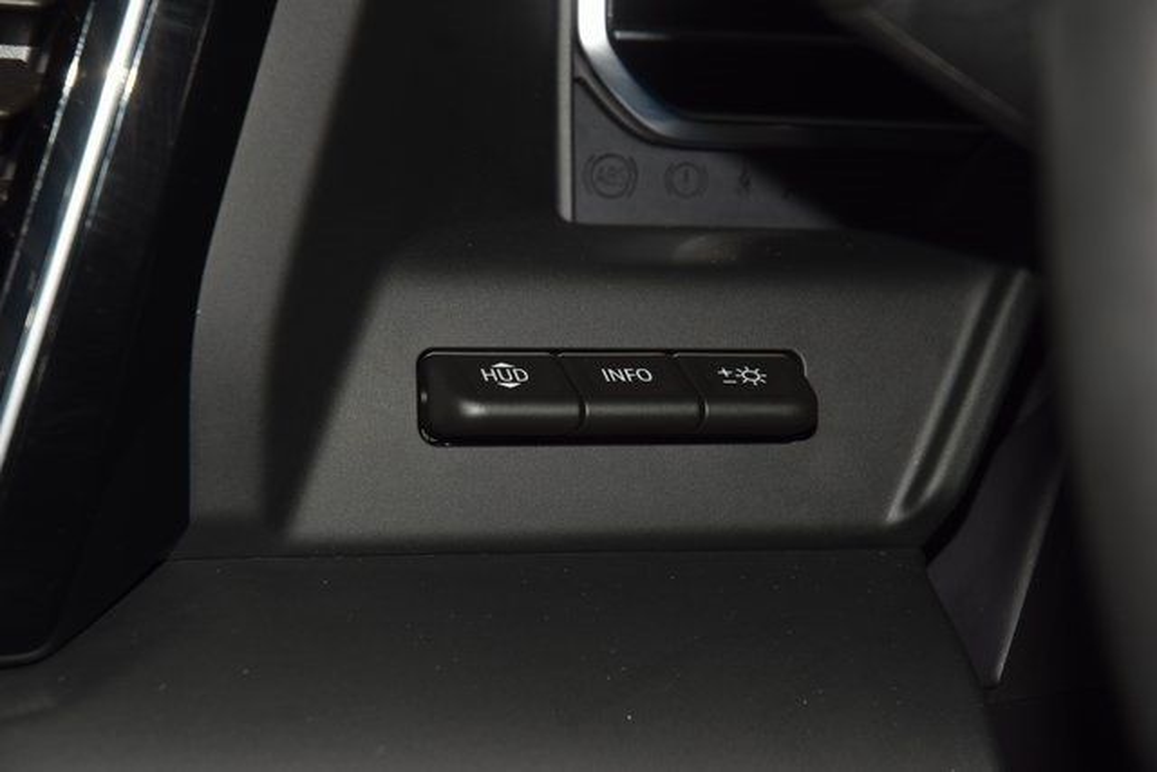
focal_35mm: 105
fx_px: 3375
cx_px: 578
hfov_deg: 19.5
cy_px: 386
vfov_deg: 13.0
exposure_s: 1/125
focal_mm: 70
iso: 100
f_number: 8
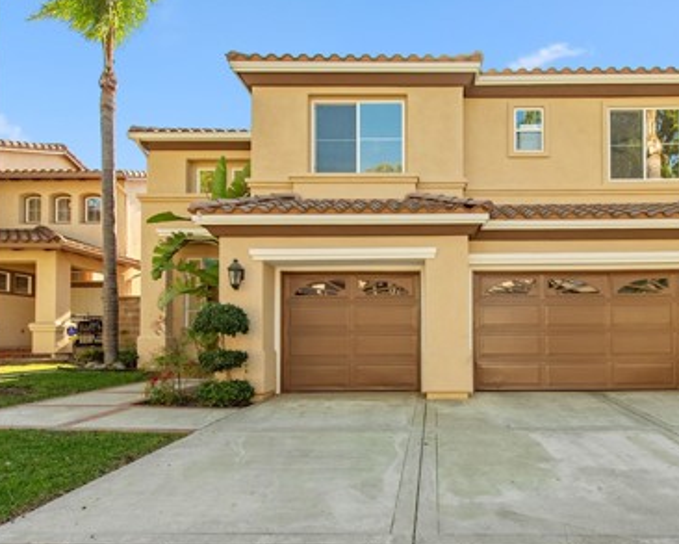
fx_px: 462
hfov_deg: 71.4
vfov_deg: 60.4
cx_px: 425
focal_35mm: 23
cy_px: 328
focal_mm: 14
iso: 280
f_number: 8
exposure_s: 1/250
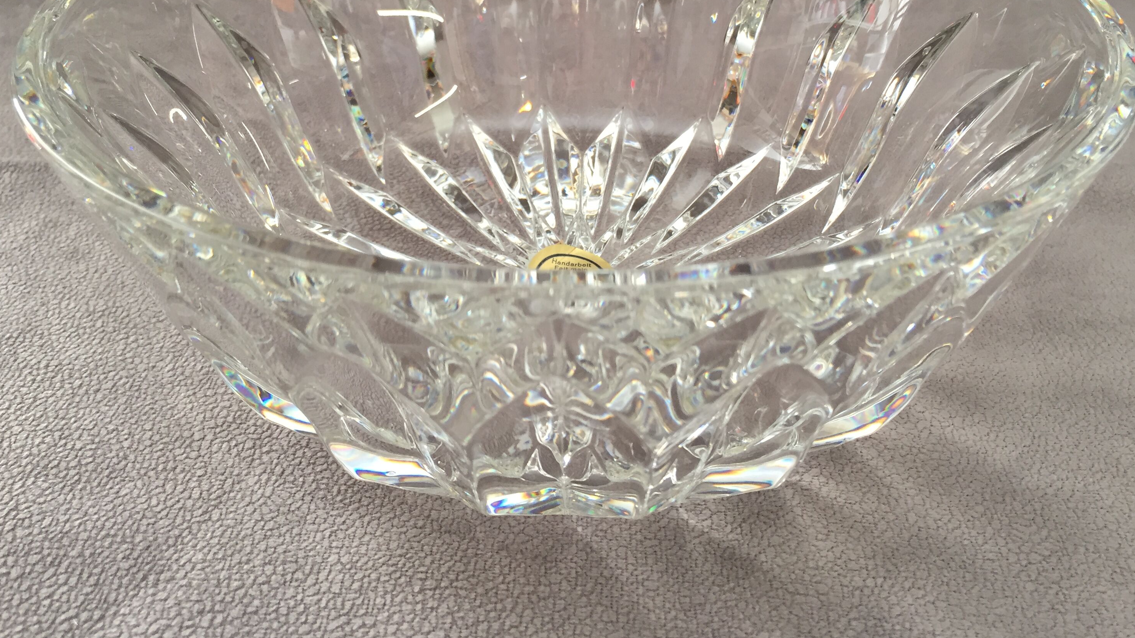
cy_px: 189
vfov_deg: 33.3
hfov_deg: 56.6
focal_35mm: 35
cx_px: 578
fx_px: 1053
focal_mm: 4.15
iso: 80
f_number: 2.2
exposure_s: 1/33
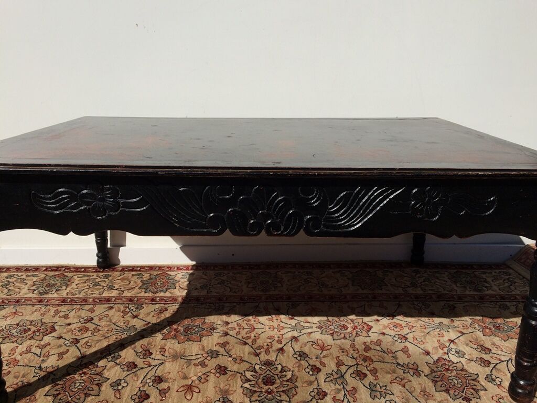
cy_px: 202
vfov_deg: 48.2
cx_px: 268
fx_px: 450
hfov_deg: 61.7
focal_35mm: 29
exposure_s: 1/4115
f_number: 2.2
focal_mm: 4.15
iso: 32
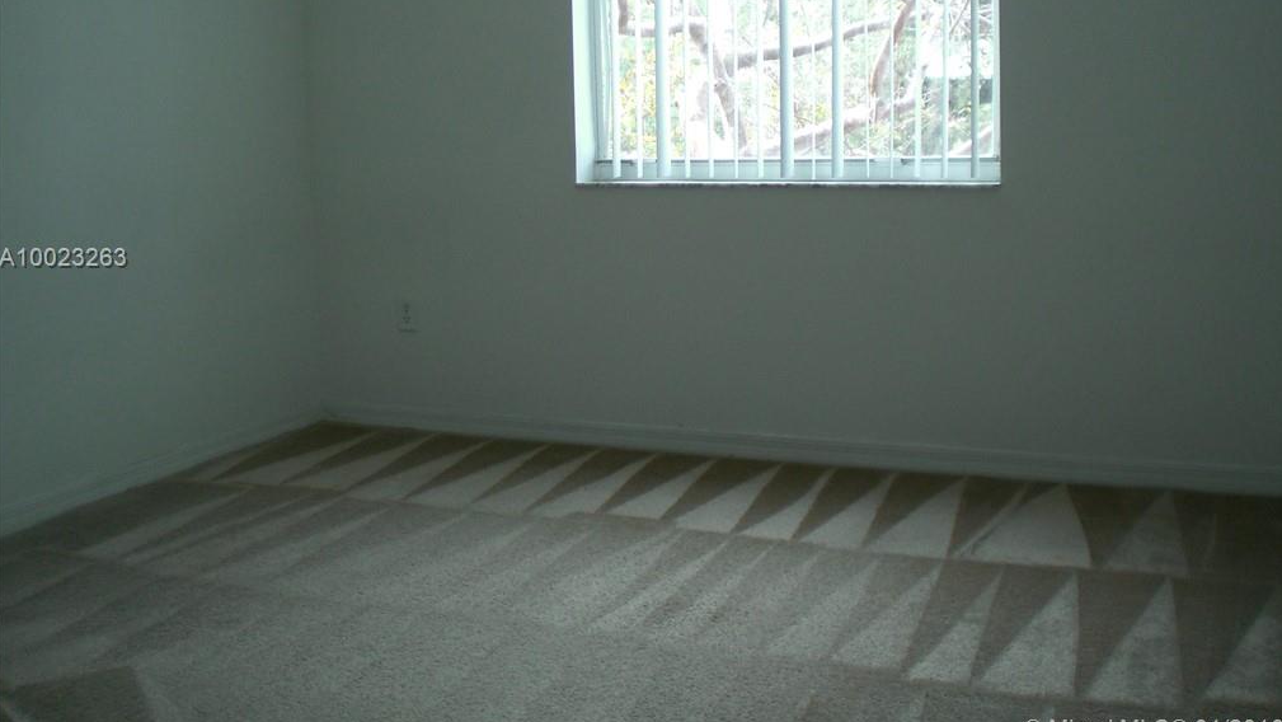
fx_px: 1428
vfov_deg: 28.2
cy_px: 259
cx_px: 645
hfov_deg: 48.3
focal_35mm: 42
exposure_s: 1/100
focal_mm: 6.3
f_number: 3.1
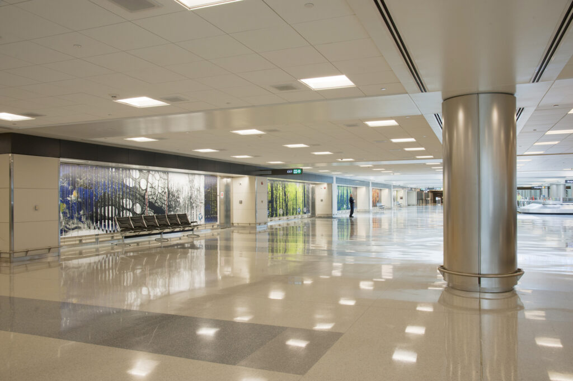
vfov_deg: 43.5
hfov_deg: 62.0
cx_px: 286
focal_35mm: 30
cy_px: 190
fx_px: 477
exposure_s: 1/8
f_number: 11
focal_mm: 30
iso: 200
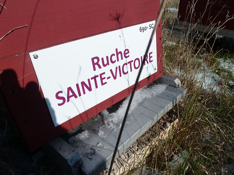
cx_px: 117
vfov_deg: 54.9
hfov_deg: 69.4
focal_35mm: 25
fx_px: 169
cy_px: 88
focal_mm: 4.1
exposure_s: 1/500
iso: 80
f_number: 5.6
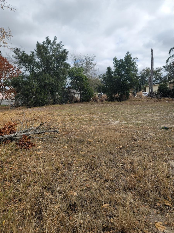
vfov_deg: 69.4
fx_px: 168
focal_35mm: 25
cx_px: 87
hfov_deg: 54.9
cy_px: 116
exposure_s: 1/950
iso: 20
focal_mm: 7
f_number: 1.8
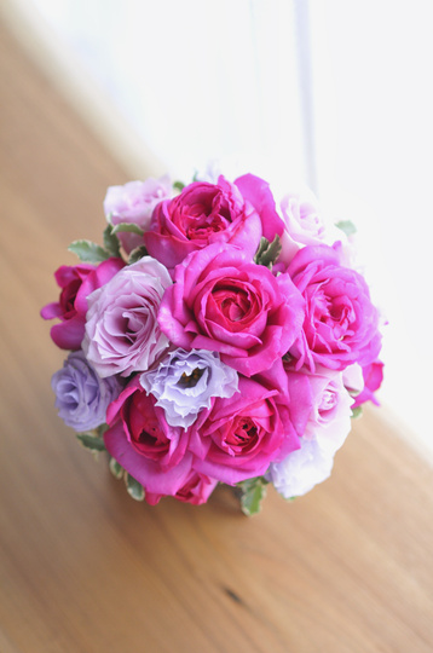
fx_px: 2309
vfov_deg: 16.1
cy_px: 326
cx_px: 216
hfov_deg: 10.7
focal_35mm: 128
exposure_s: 1/400
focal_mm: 85
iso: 400
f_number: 2
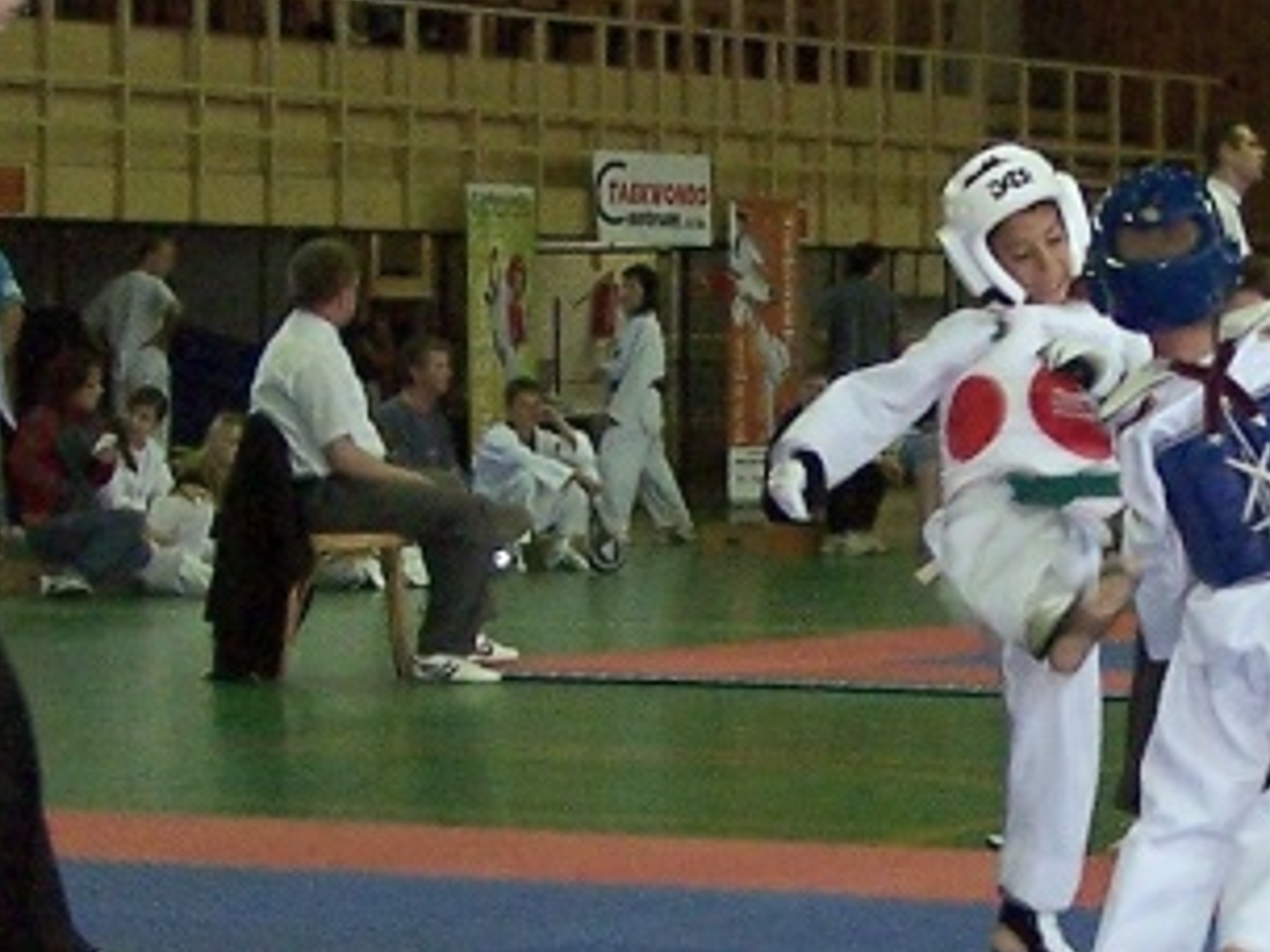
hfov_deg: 30.2
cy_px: 555
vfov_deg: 22.9
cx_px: 556
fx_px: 2348
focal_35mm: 64
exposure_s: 1/60
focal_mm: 6.3
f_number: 2.8
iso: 140
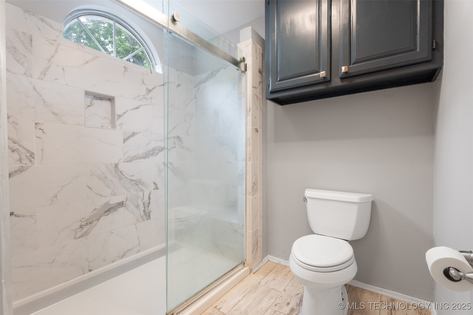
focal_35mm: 16
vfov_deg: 73.7
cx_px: 236
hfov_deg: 96.7
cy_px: 158
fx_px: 210
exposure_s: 1/2
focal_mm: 16
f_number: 9
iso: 250
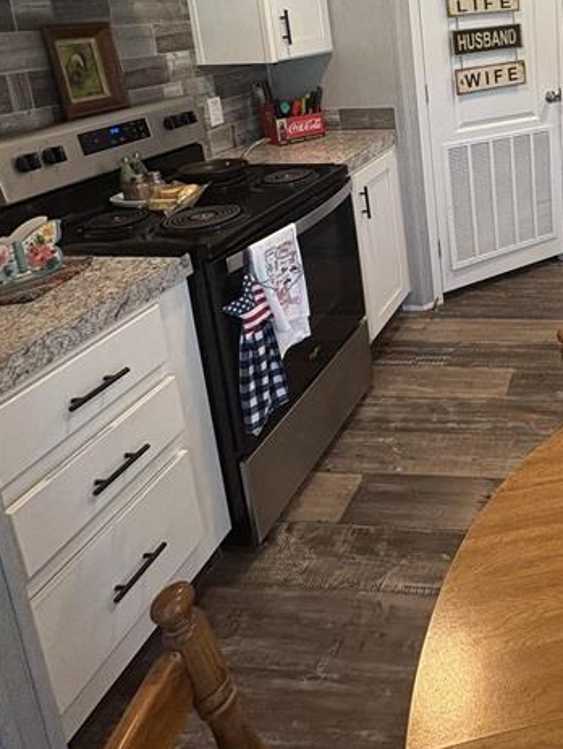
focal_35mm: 29
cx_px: 576
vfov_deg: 55.9
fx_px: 628
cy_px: 121
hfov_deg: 41.3
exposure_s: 1/60
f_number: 2.2
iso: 125
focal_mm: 2.22
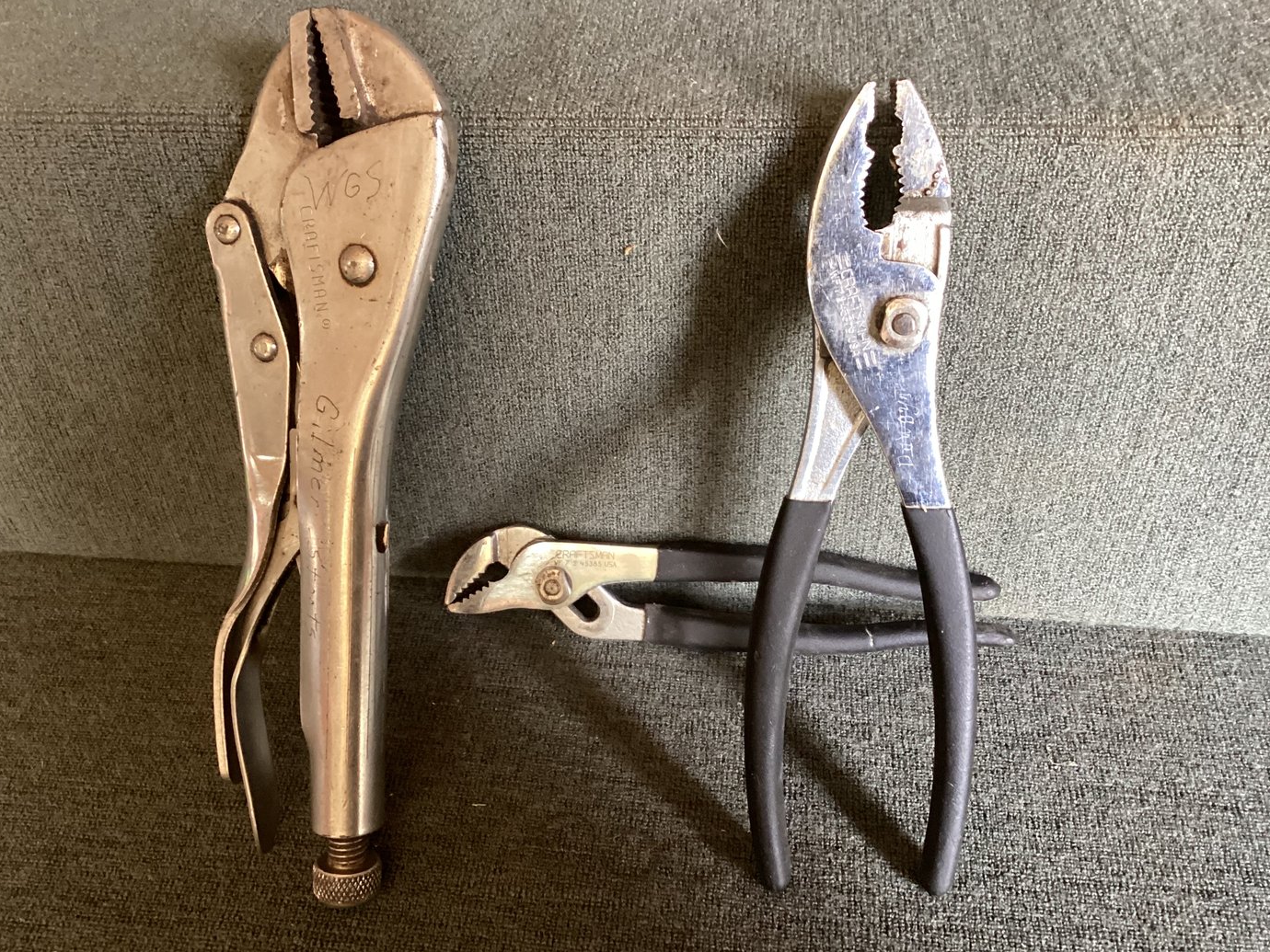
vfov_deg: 41.8
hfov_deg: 53.9
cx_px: 580
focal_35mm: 34
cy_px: 490
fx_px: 1247
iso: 320
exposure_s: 1/25
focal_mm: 3.3
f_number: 2.4
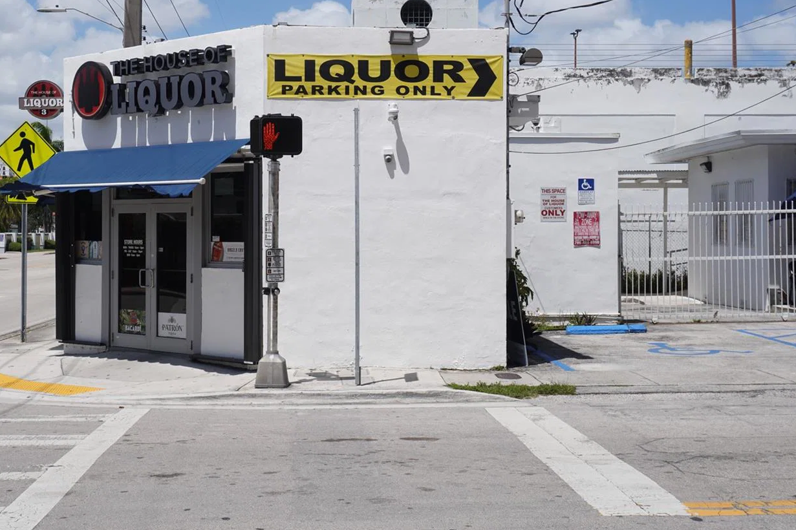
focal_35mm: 53
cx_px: 313
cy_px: 229
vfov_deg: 25.6
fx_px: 1164
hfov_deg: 37.6
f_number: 9
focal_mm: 27
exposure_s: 1/200
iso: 50
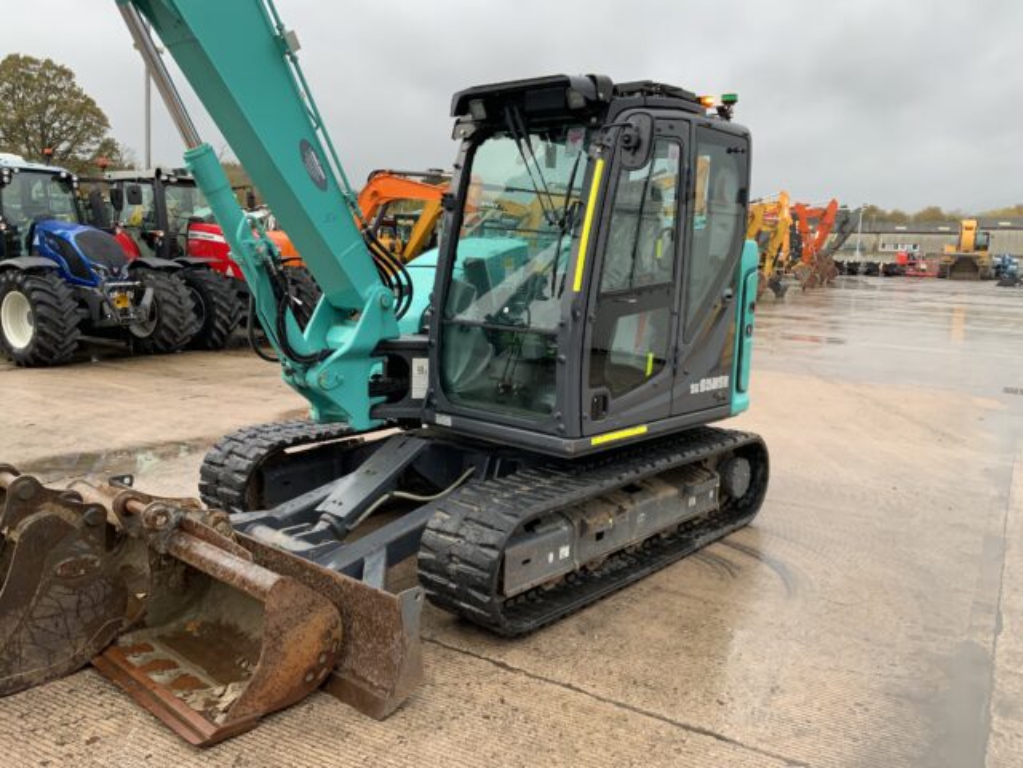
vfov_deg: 48.2
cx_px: 512
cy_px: 384
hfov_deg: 61.7
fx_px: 857
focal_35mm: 29
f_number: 1.8
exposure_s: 1/312
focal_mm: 3
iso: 16
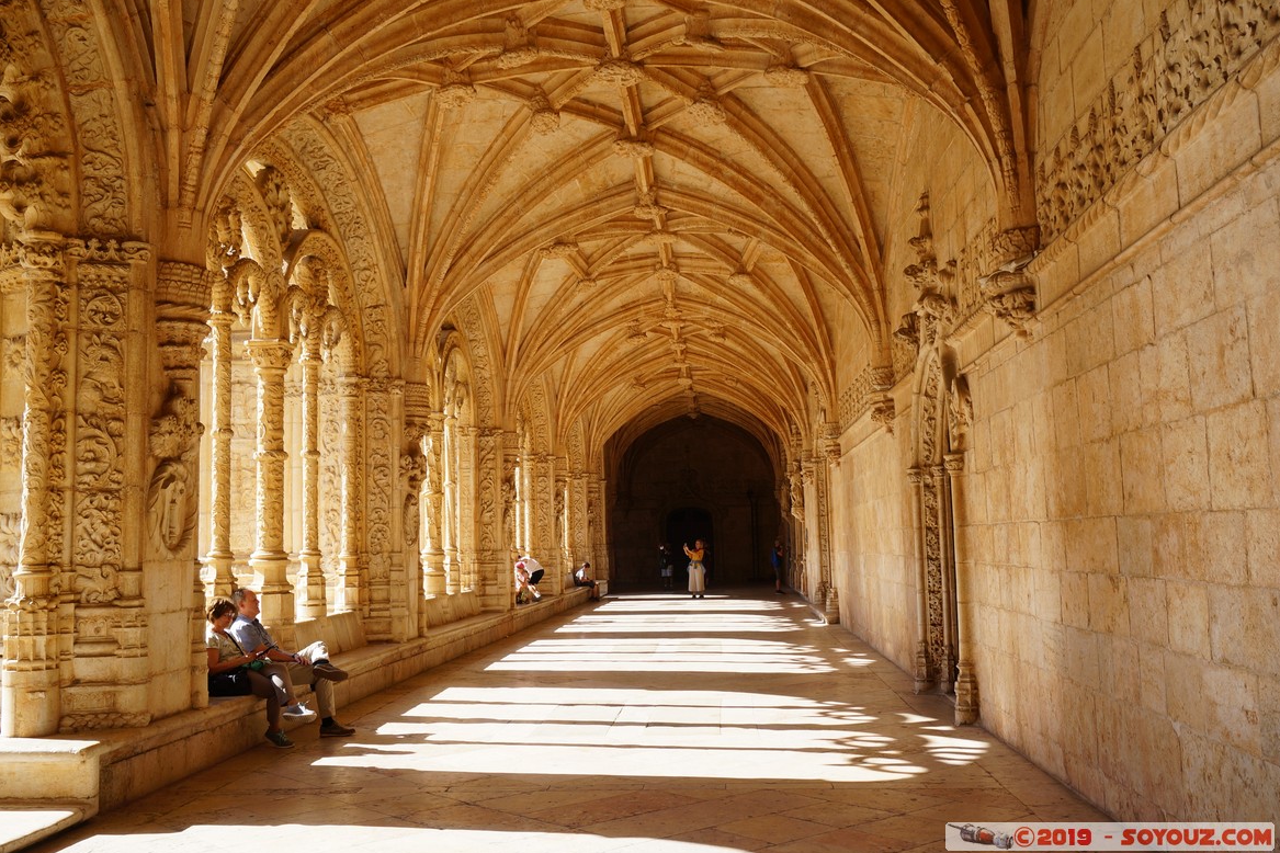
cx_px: 623
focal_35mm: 34
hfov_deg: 55.8
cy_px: 421
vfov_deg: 38.9
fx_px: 1209
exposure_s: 1/100
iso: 100
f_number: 6.3
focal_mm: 22
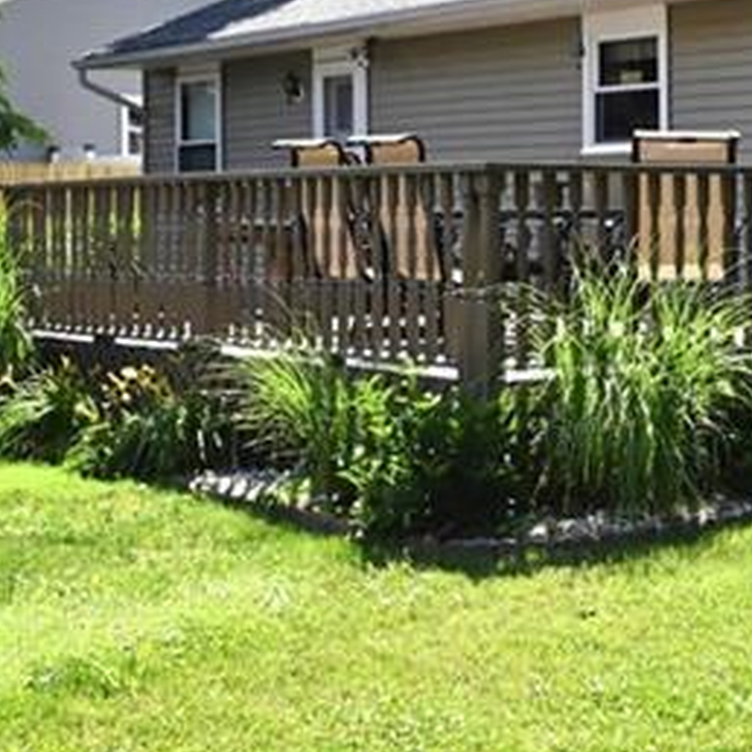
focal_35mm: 81
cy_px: 246
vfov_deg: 21.3
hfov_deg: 20.9
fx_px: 1991
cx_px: 697
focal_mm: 24
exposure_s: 1/6400
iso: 3200
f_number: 5
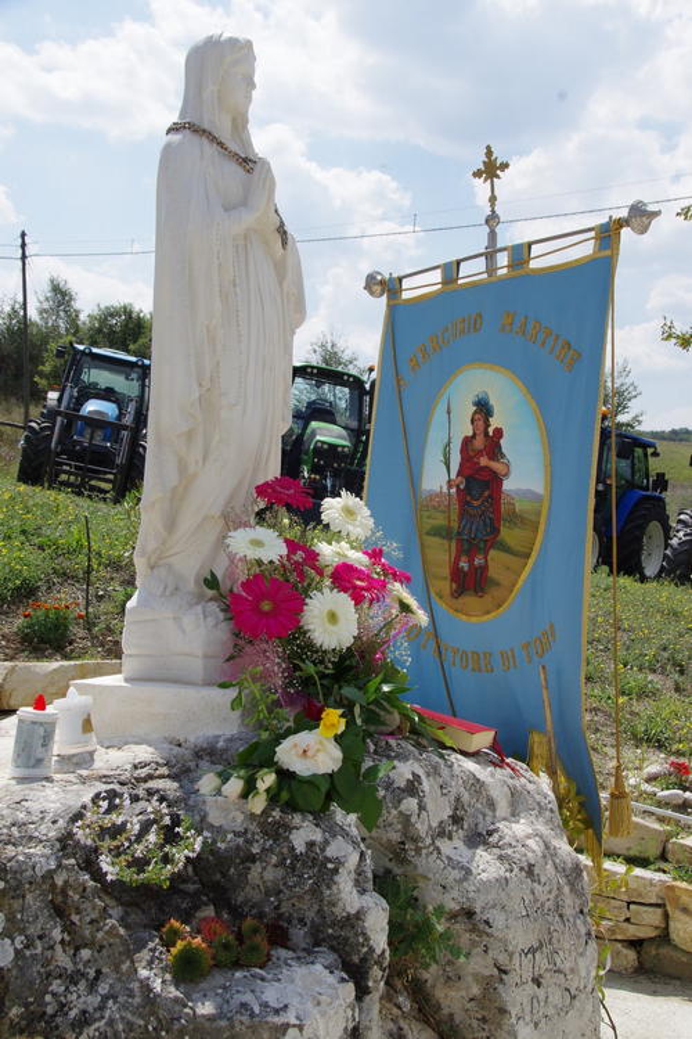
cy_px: 520
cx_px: 346
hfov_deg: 29.2
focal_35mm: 46
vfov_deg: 42.7
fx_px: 1326
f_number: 11
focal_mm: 31
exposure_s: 1/320
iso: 400
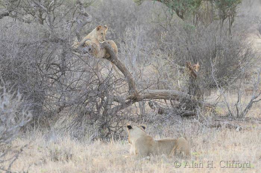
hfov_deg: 5.5
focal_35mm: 375
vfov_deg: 3.6
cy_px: 86
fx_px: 2712
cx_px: 130
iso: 1800
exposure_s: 1/500
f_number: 5.3
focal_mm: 250
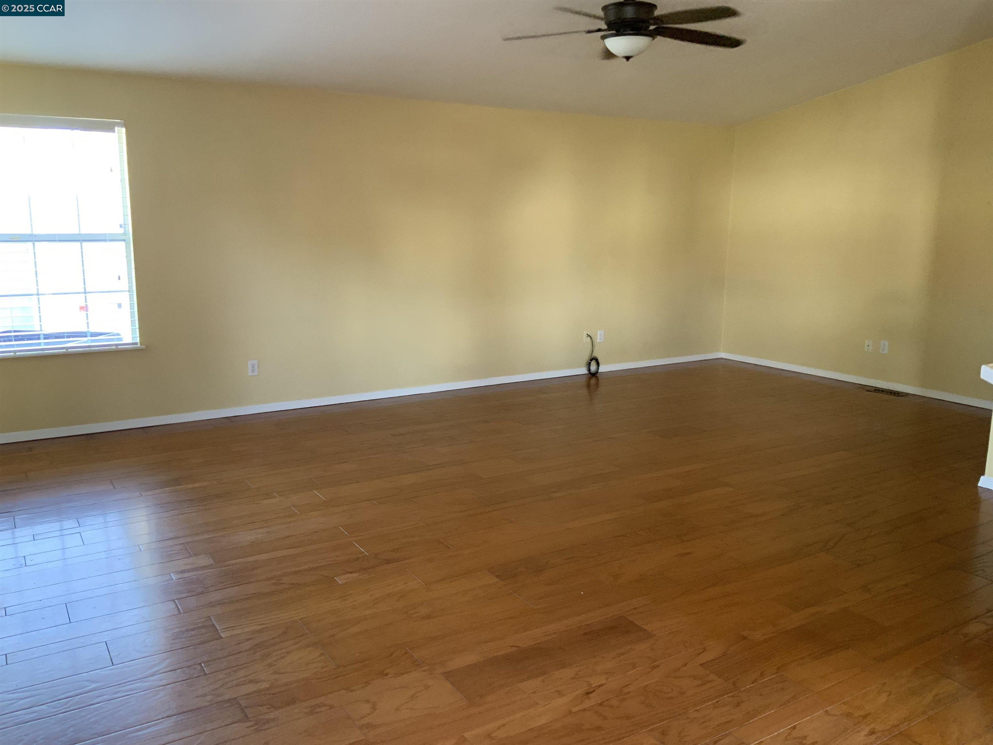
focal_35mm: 29
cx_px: 496
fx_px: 832
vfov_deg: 48.2
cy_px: 372
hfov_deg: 61.7
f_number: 1.8
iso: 200
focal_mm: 3
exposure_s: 1/60
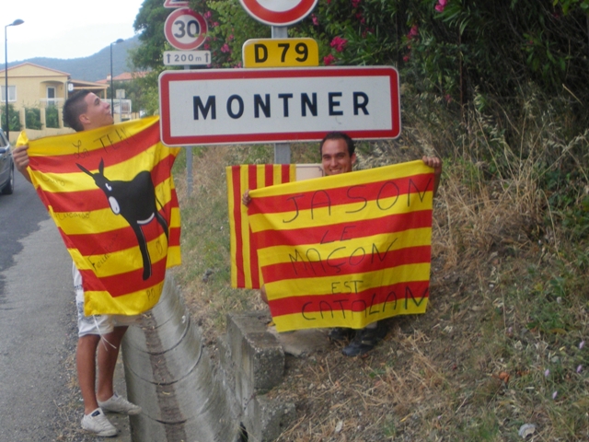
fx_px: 613
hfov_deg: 51.4
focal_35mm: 36
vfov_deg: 39.7
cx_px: 294
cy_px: 221
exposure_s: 1/100
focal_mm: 6.3
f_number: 3.5
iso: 64
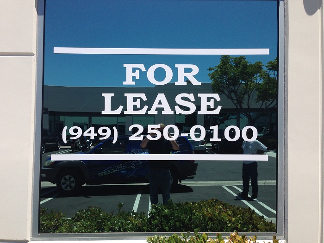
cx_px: 162
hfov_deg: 55.4
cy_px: 122
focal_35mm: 33
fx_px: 309
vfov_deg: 42.9
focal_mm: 4.12
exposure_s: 1/1869
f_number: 2.4
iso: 50
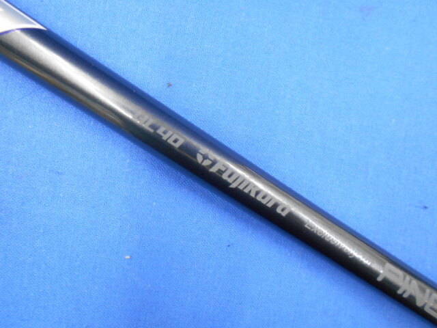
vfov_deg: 53.1
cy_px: 164
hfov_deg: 67.3
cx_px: 218
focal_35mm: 26
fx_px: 328
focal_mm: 4.6
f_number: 3.2
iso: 400
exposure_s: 1/15
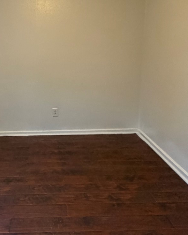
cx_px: 49
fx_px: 264
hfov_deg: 38.3
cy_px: 106
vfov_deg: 47.9
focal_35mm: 38
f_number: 2.2
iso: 500
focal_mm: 2.22
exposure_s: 1/60
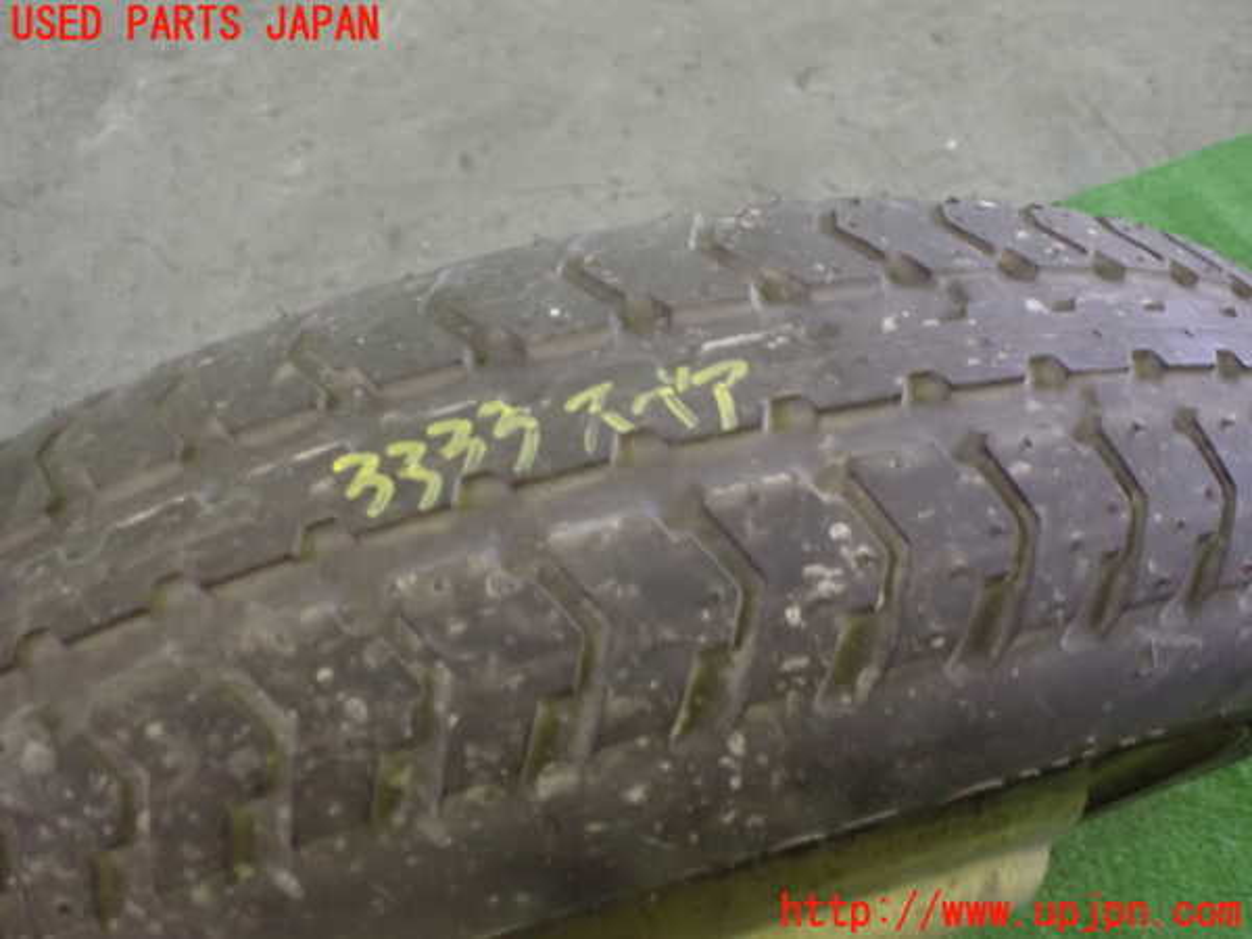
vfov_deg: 46.8
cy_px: 470
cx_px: 626
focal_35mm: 30
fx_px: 1085
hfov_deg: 60.0
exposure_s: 1/30
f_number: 2.3
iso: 1250
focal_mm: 5.4
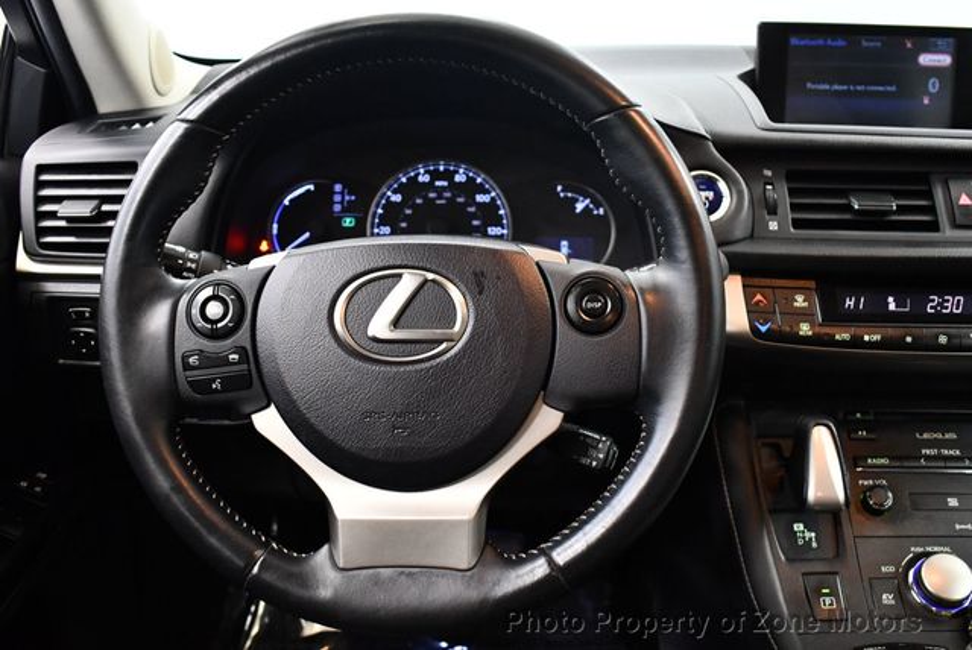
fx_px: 973
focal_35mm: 36
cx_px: 486
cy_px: 325
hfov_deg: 53.1
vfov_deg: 36.9
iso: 3200
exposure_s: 1/100
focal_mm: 18
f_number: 3.5
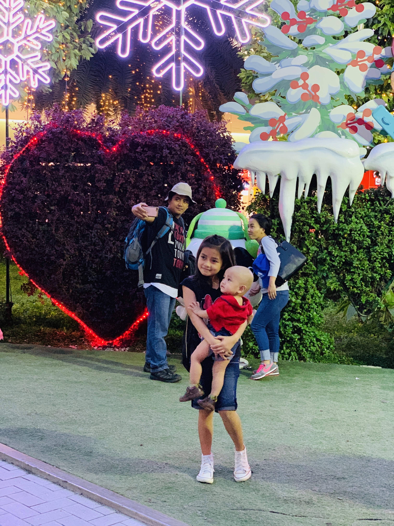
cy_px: 263
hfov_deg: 28.0
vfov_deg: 36.8
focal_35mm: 52
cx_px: 197
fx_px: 789
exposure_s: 1/30
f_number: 2.4
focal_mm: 6
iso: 640
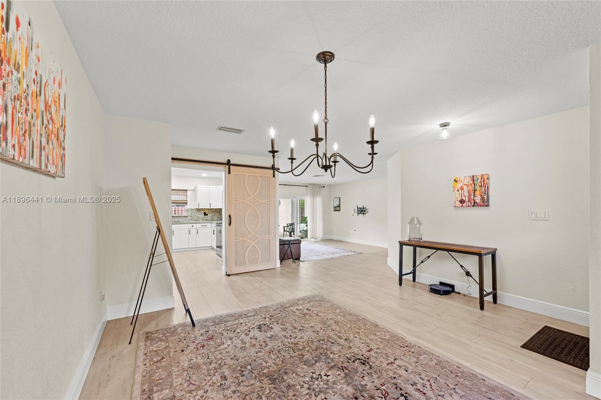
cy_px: 200
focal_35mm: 14
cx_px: 300
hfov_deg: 104.3
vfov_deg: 81.2
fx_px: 234
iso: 500
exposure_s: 1/6
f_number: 8
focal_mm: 14
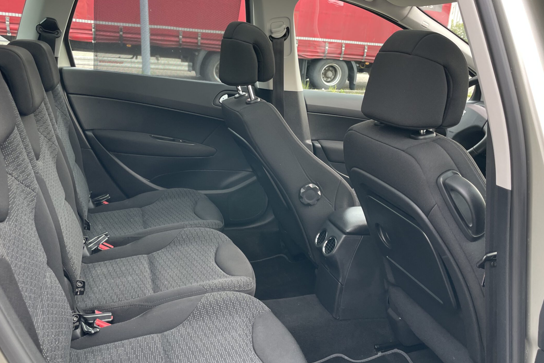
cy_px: 165
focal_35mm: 33
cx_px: 259
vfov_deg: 39.9
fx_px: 499
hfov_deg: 57.2
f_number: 1.6
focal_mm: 4.2
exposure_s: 1/121
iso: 64
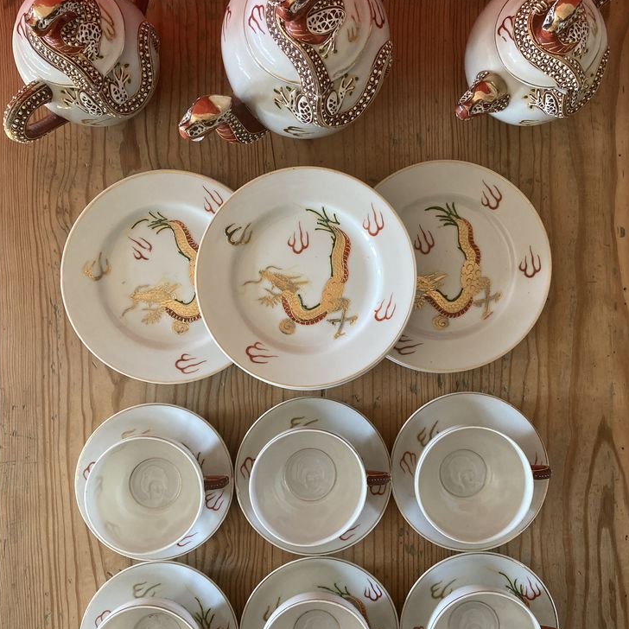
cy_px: 330
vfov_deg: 48.4
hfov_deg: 48.4
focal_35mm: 34
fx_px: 699
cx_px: 320
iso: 160
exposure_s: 1/60
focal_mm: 3.99
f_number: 1.8
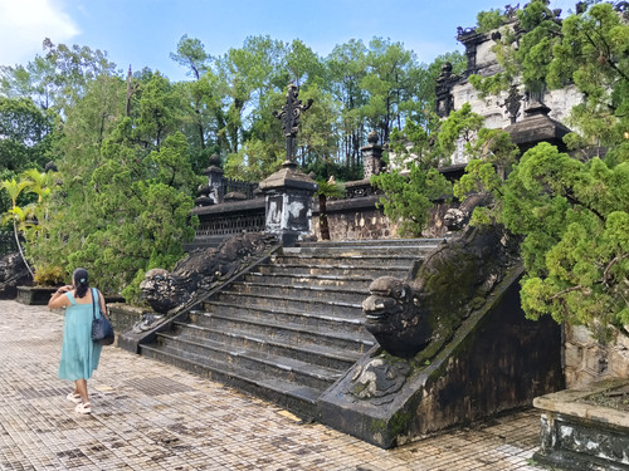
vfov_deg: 48.2
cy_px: 236
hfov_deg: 61.7
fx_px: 527
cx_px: 314
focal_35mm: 29
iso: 50
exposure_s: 1/124
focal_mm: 4.22
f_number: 1.8
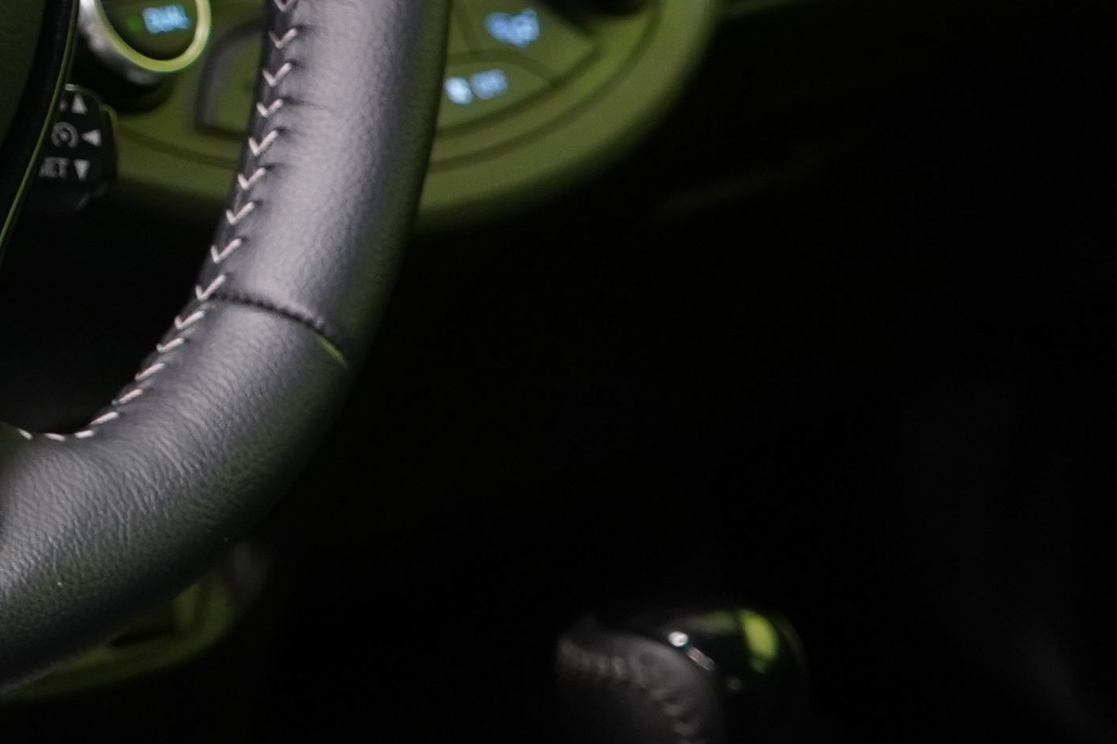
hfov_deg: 13.7
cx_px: -543
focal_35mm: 141
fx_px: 4375
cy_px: -236
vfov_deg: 9.5
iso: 1250
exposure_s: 1/20
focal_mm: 33
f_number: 5.6
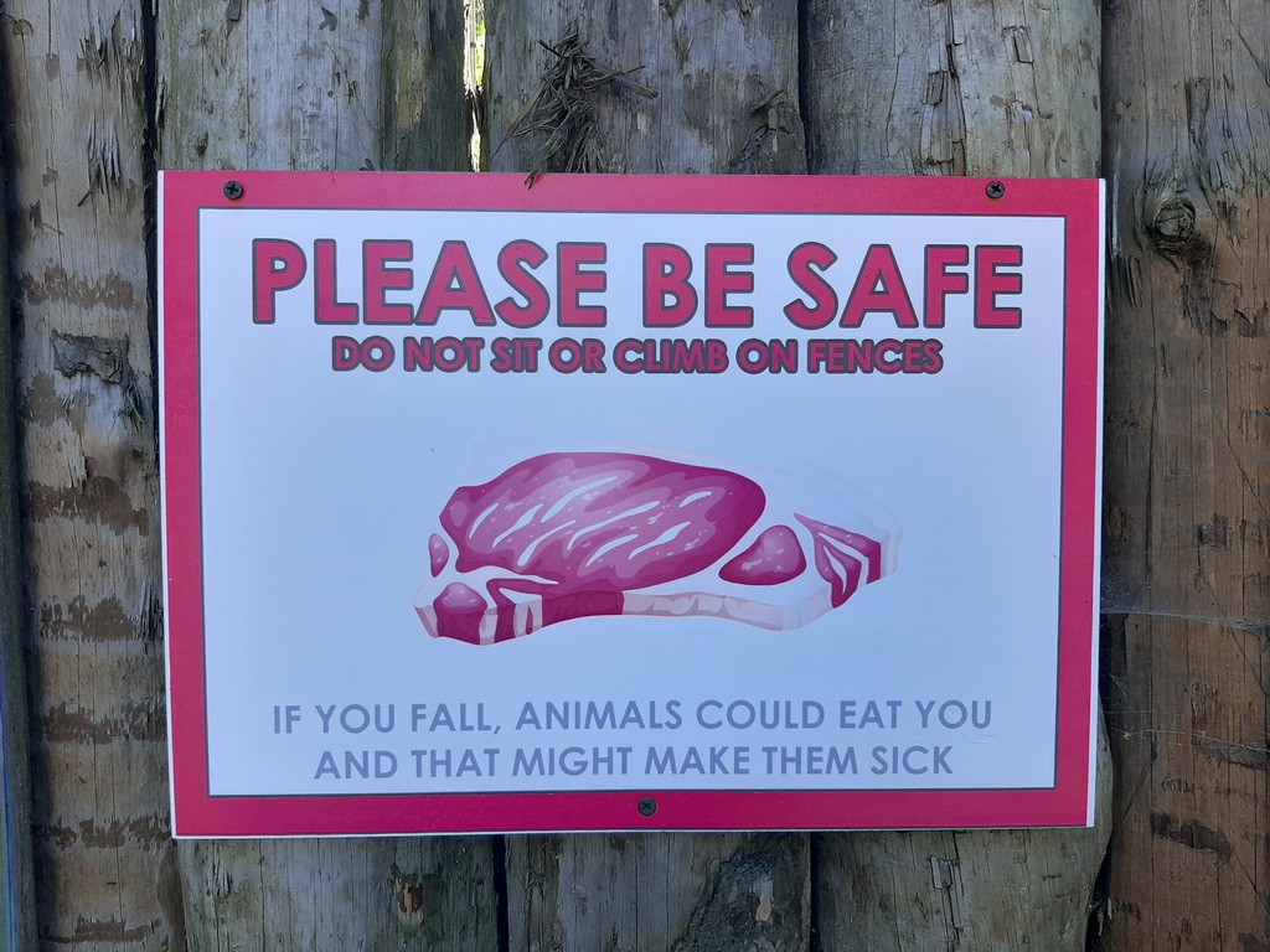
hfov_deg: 65.3
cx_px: 635
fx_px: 991
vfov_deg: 51.4
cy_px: 476
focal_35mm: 27
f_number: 1.7
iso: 40
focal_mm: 3.93
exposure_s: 1/250
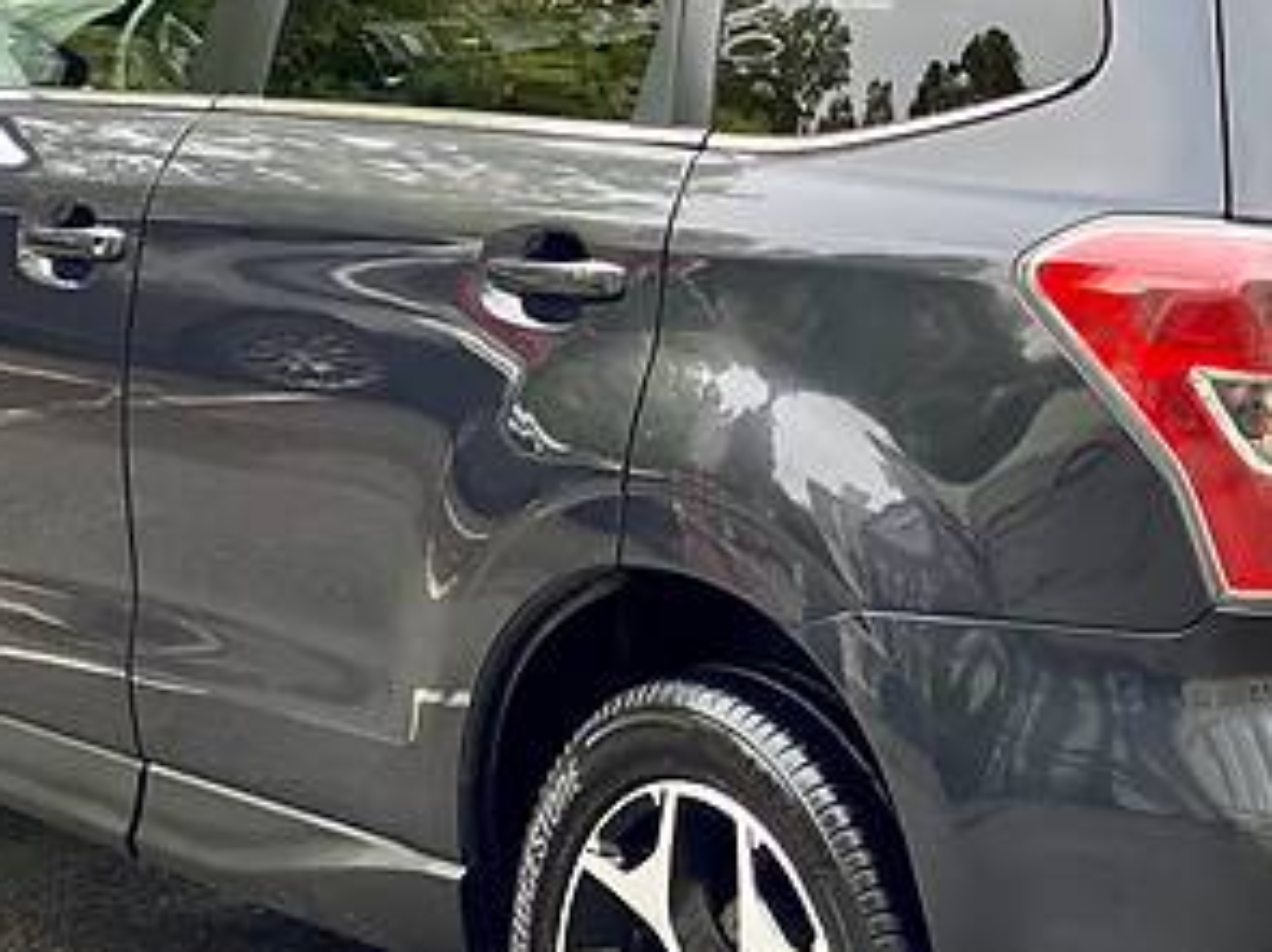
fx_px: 5179
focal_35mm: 141
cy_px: 310
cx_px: 940
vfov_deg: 10.5
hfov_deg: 14.0
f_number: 2
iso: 125
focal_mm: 6
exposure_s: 1/122
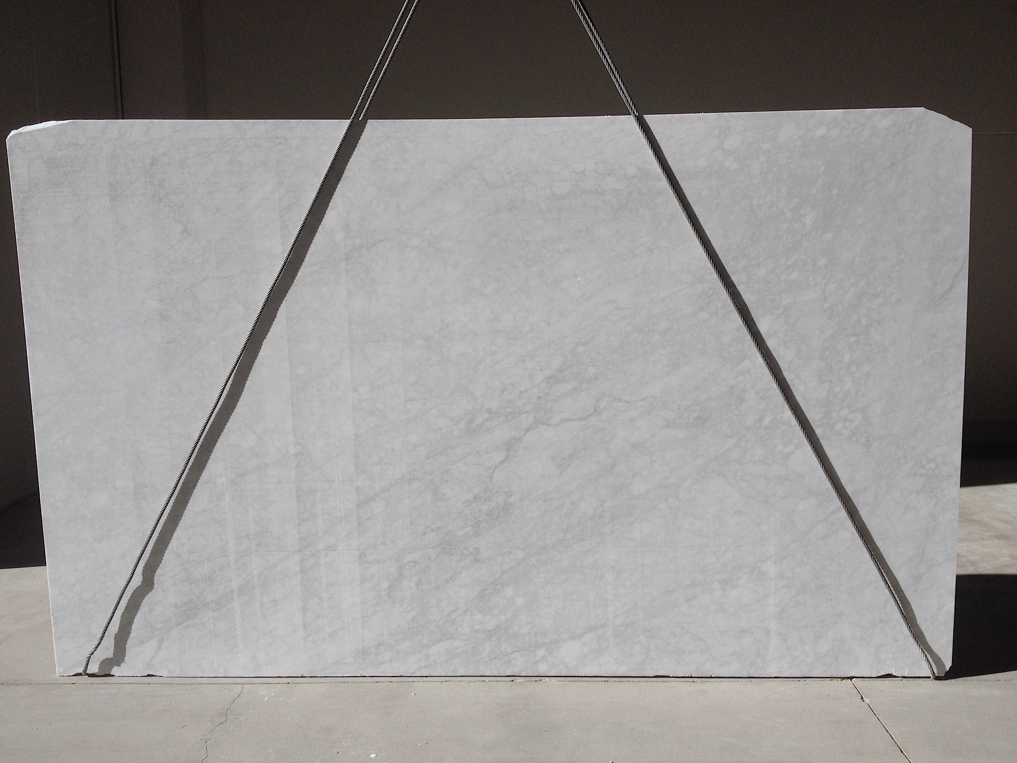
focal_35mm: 35
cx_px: 508
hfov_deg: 52.6
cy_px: 382
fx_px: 1028
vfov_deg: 40.7
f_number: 2.4
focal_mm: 4.28
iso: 50
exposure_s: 1/1727
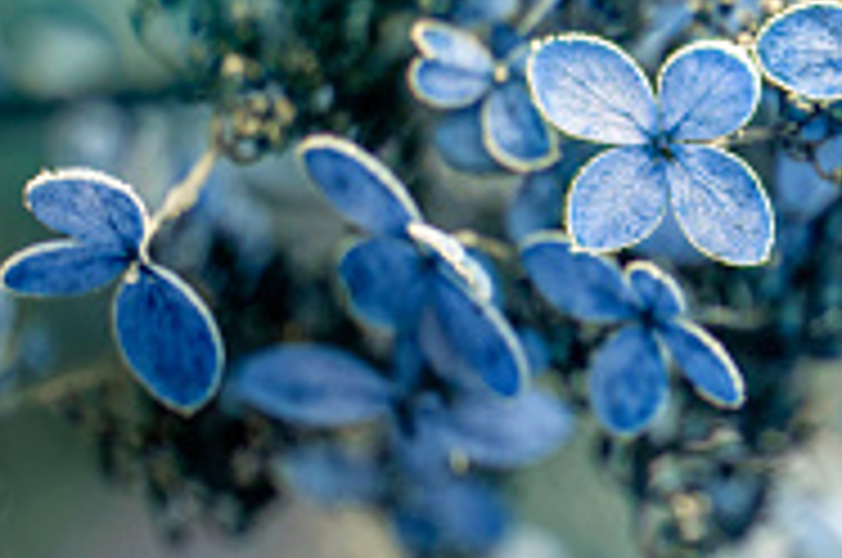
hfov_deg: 7.2
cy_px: 133
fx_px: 6678
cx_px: 943
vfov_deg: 4.8
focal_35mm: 286
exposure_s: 1/400
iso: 320
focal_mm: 105
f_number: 3
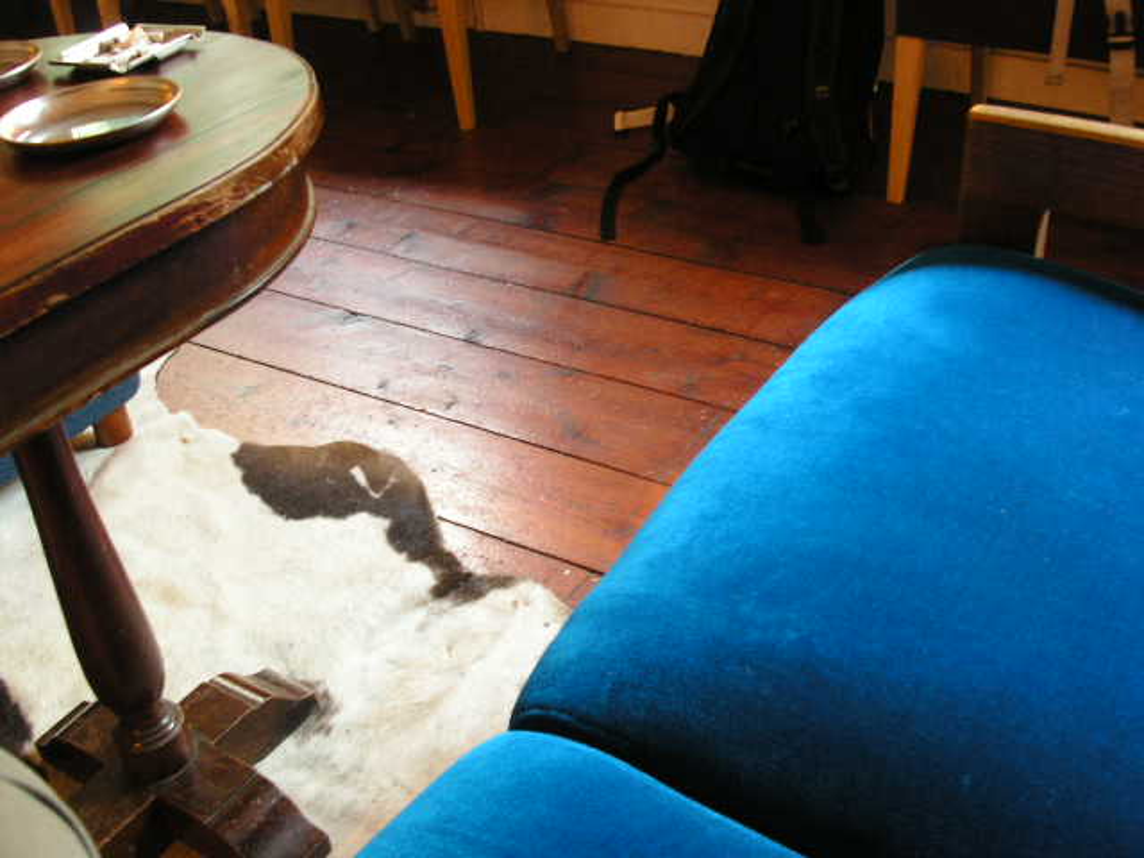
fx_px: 1256
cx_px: 572
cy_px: 429
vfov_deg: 37.7
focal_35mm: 38
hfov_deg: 49.0
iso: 200
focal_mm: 7.8
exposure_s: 1/1.6
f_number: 2.8
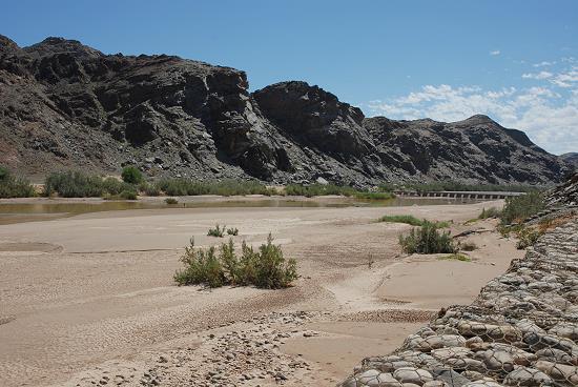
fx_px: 579
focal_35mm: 36
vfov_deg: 37.0
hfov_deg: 53.1
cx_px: 289
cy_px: 194
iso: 100
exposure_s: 1/320
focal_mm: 24
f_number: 10
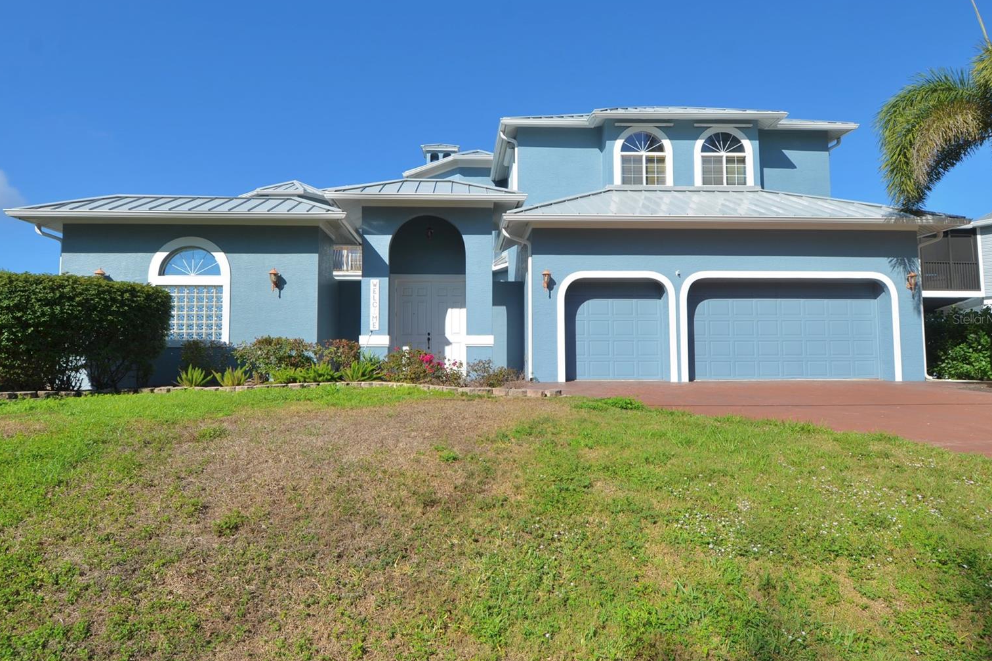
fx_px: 524
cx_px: 486
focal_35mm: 19
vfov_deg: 64.5
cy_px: 319
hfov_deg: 86.9
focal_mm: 12
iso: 100
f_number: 8
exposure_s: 1/320
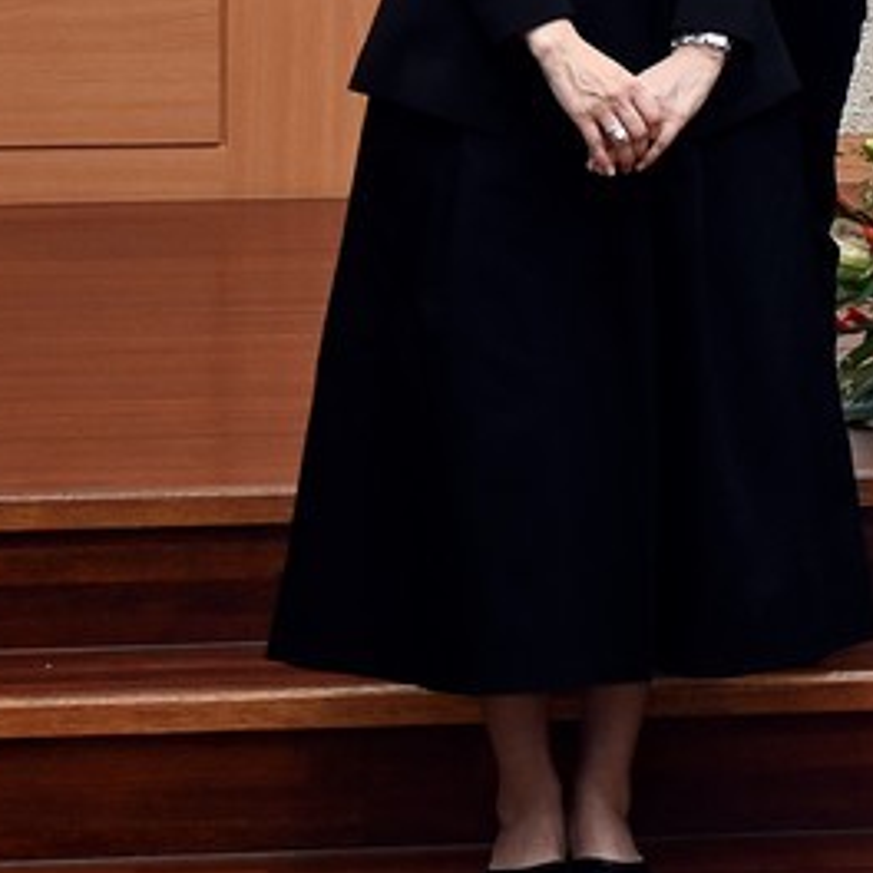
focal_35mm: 201
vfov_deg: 8.5
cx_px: 1908
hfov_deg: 8.2
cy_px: -504
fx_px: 5738
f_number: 5
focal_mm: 32.5
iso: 560
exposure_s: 1/60
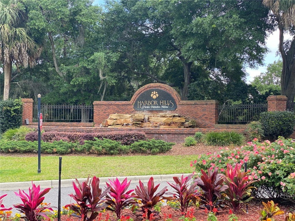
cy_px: 110
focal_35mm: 52
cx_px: 148
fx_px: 443
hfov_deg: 36.8
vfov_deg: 28.0
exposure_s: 1/165
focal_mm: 6
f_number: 2
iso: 20
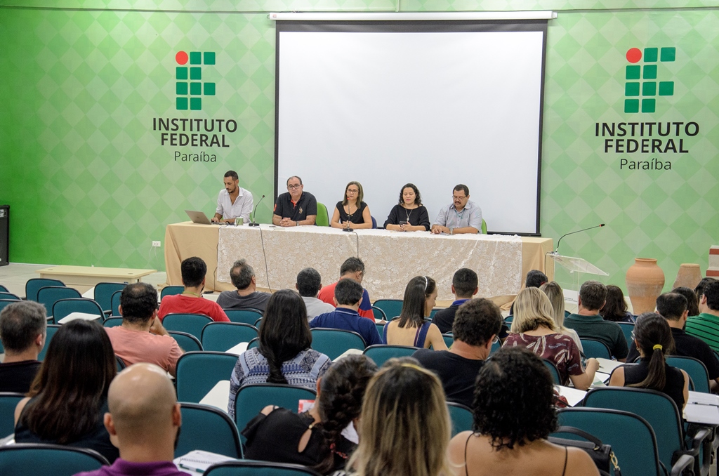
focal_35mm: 75
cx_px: 360
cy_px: 238
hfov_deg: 27.0
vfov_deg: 18.1
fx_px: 1495
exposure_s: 1/30
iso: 1800
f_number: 5
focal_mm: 50
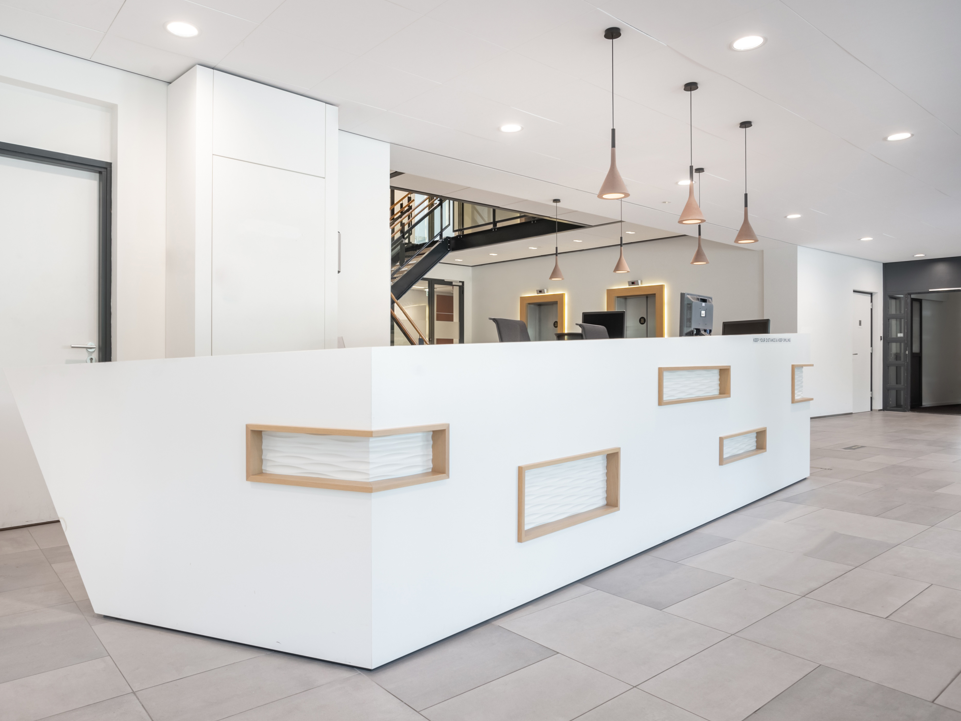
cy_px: 361
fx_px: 666
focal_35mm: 24
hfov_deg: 71.4
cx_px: 437
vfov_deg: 56.8
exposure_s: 1/125
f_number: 8
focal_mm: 22
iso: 400
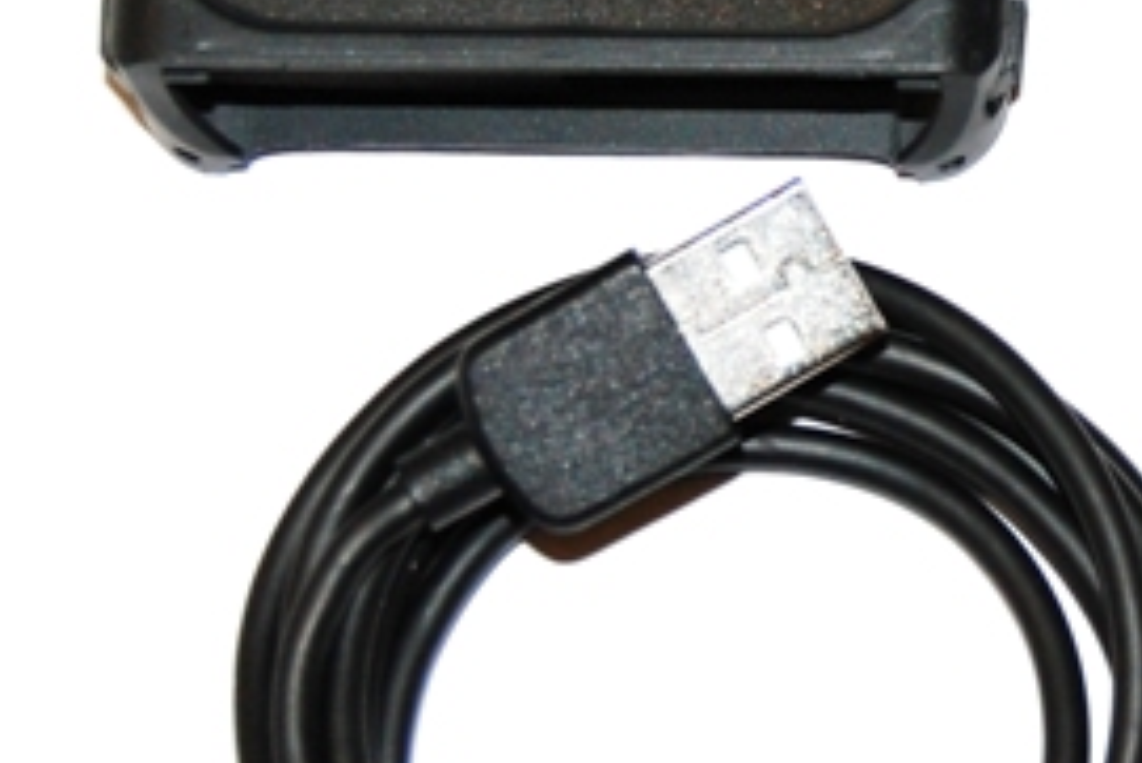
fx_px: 5268
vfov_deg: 8.3
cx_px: 1184
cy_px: 177
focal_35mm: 166
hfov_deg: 12.2
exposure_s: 1/60
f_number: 5
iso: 400
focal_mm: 40
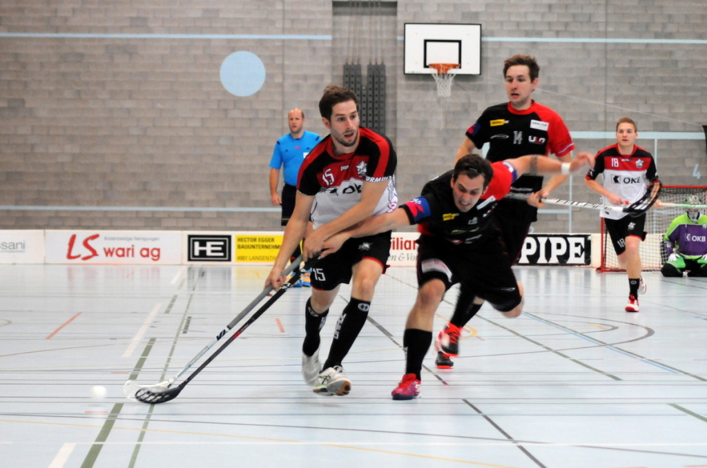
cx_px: 354
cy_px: 234
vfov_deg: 13.0
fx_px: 2058
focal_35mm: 105
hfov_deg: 19.5
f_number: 4.5
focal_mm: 70
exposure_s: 1/160
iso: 1600
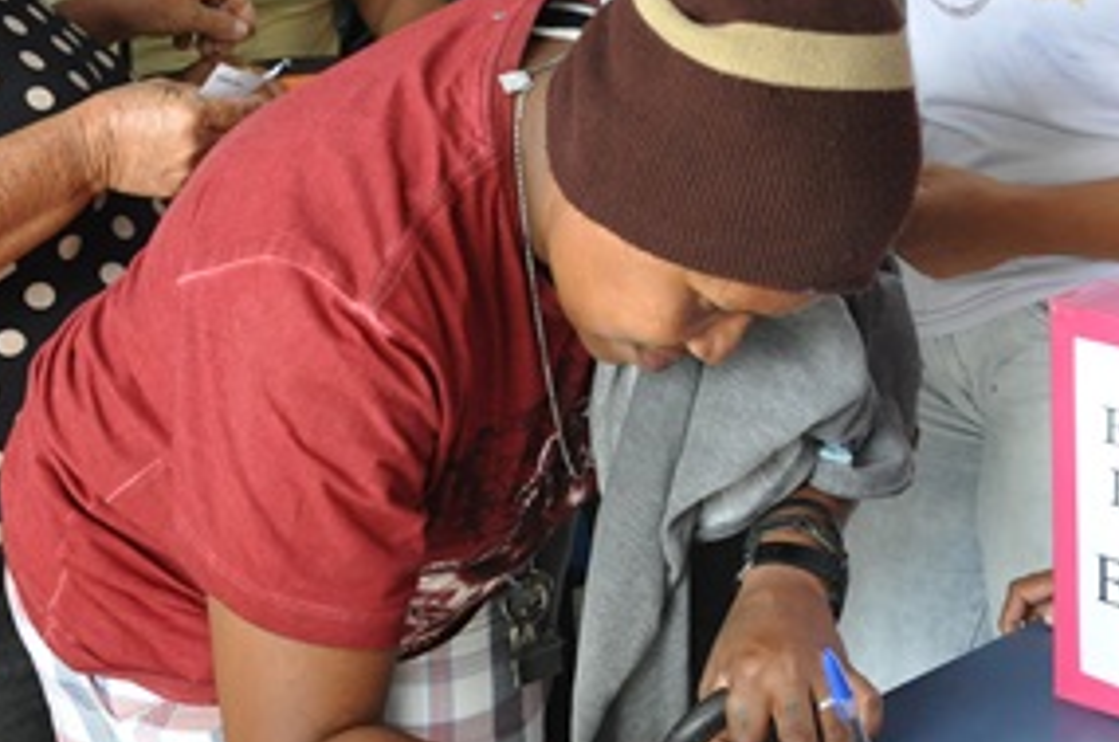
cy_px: 194
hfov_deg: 23.7
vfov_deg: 16.1
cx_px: 934
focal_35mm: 84
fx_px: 2610
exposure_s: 1/160
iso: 1000
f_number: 6.3
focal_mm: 25
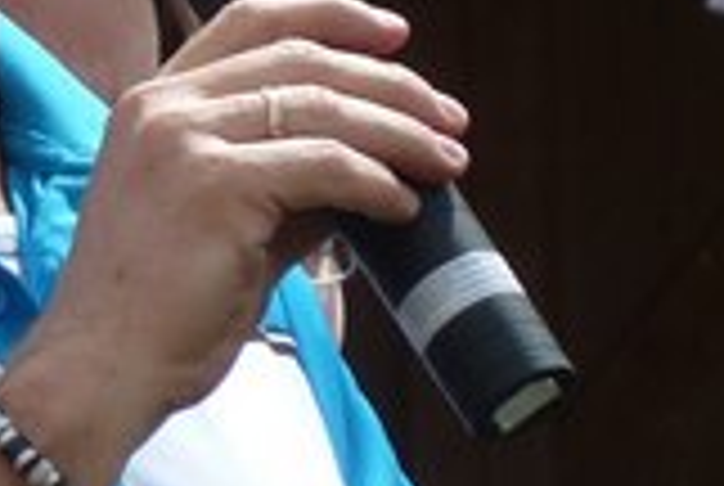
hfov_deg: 1.5
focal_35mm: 1353
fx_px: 27260
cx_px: -432
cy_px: 56
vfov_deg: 1.0
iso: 80
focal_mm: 49.2
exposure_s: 1/400
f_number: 4.9
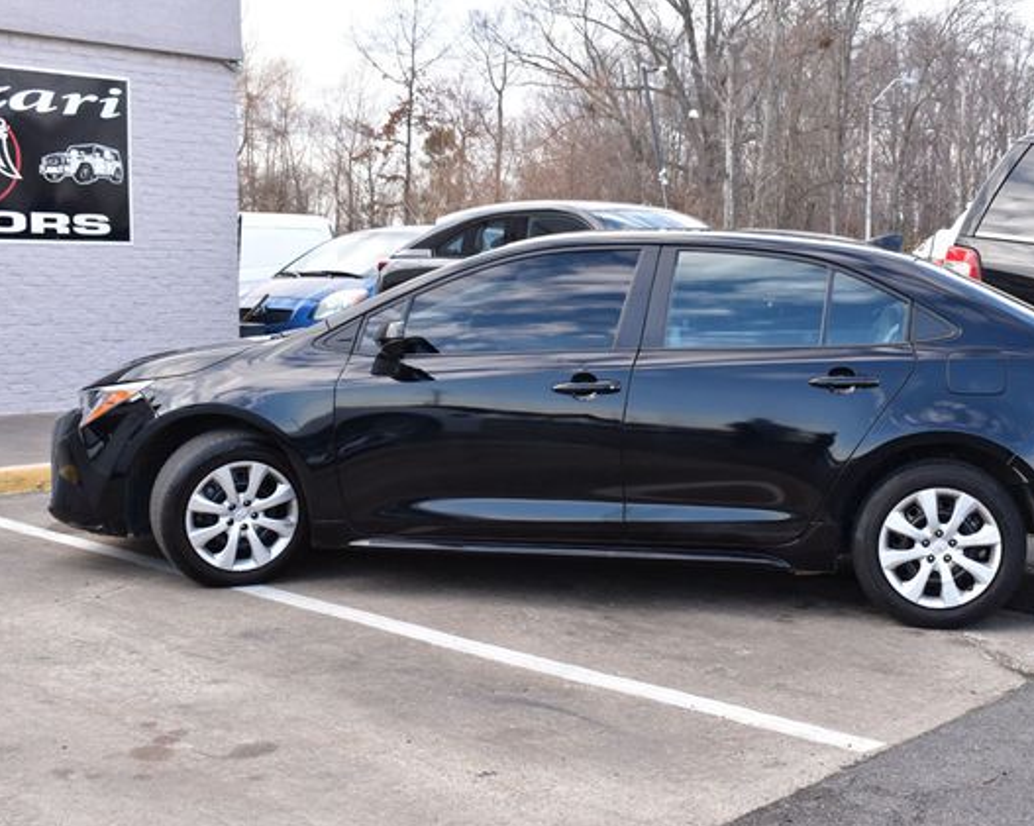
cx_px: 620
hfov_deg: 37.5
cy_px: 412
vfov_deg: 30.5
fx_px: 1516
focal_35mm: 50
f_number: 9
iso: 400
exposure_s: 1/100
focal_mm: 29
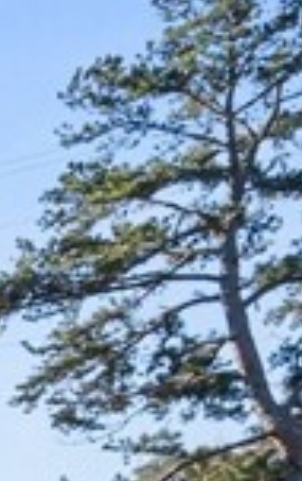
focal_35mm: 117
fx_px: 1533
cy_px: 820
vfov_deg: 15.6
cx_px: -1313
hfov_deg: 5.9
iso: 100
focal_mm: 16
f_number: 8
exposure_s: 1/80
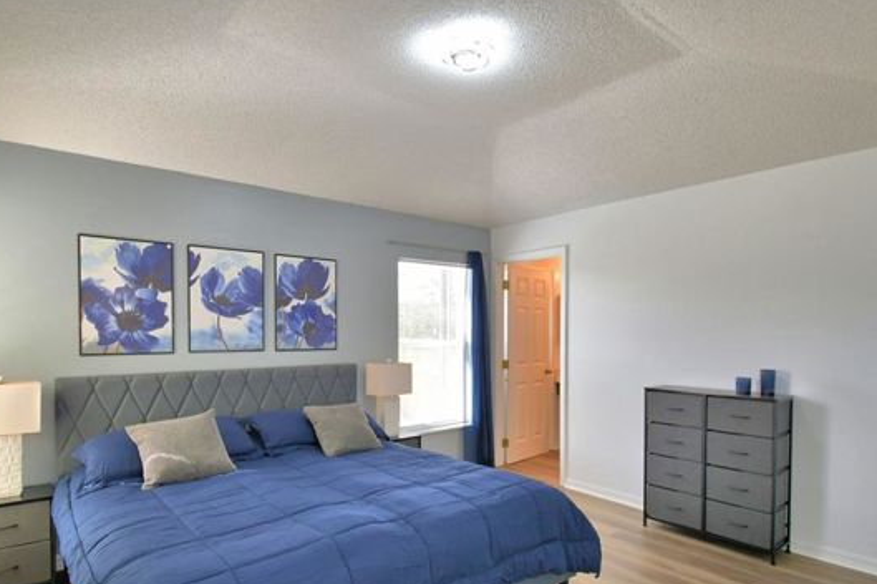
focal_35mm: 20
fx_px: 487
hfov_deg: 84.0
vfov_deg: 61.4
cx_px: 430
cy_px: 346
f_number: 4.5
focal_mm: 10
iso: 200
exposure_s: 1/40
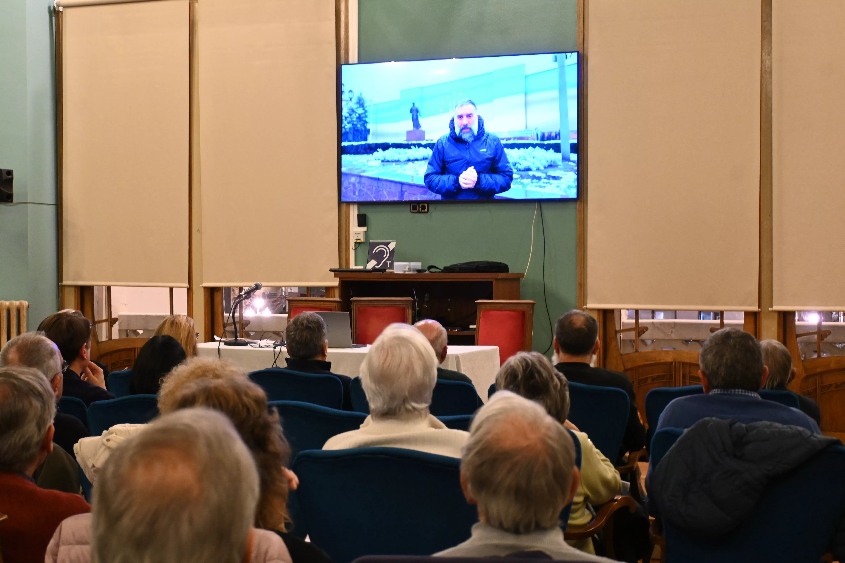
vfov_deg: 25.1
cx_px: 422
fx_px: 1267
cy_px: 282
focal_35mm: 54
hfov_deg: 36.9
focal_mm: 36
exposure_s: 1/25
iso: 3200
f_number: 5.3
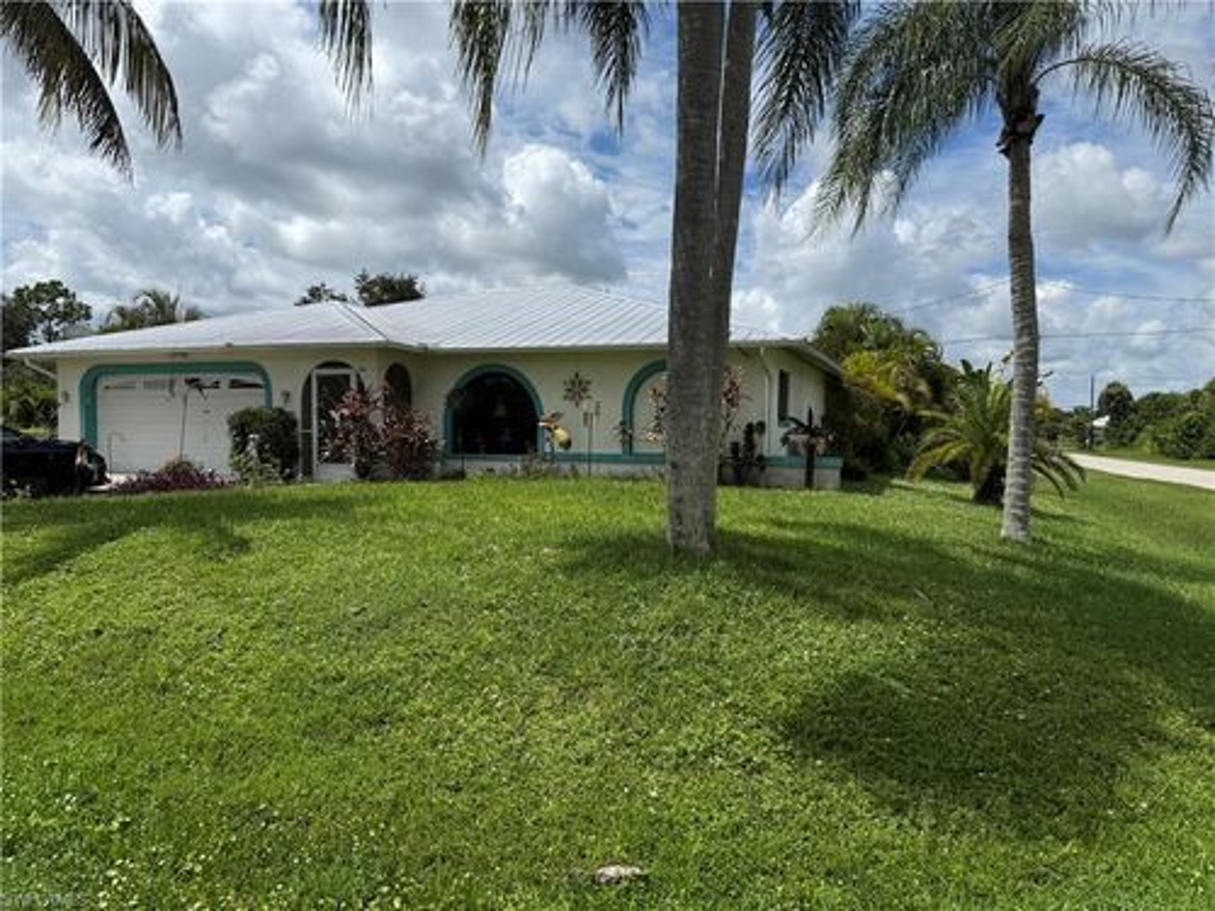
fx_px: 842
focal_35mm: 24
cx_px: 608
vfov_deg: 56.8
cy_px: 456
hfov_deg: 71.6
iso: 80
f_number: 1.78
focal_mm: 6.76
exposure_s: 1/9091
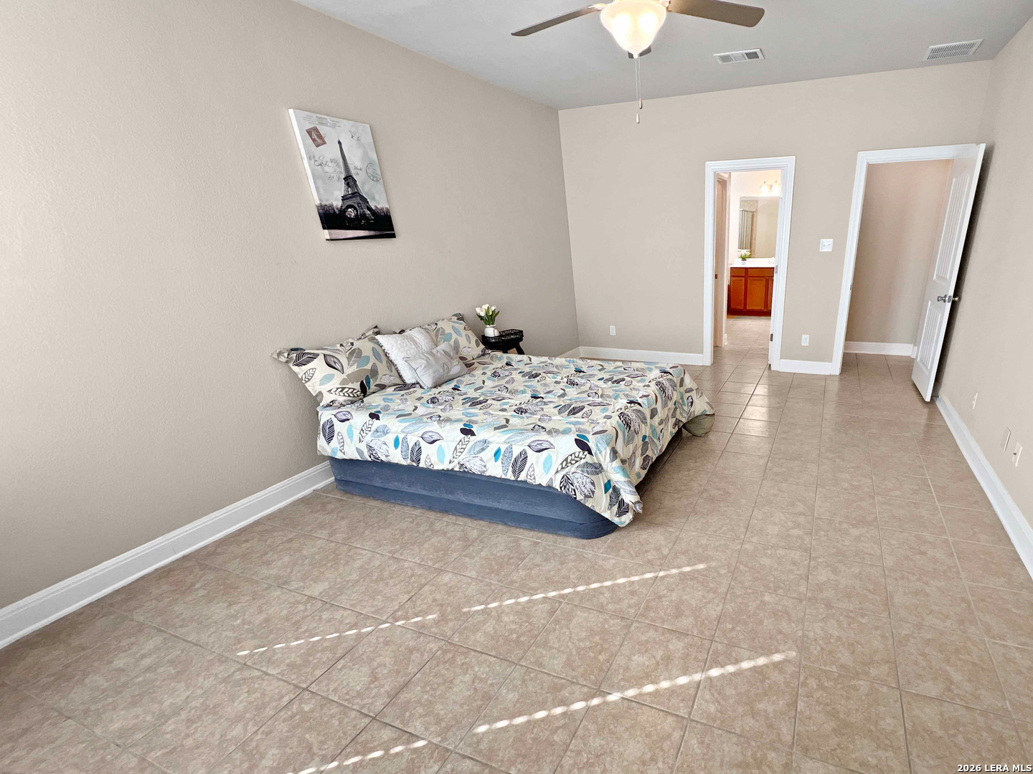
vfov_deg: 89.9
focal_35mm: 13
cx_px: 516
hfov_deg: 106.2
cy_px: 387
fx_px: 388
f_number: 1.8
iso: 100
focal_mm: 1.57
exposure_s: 1/120
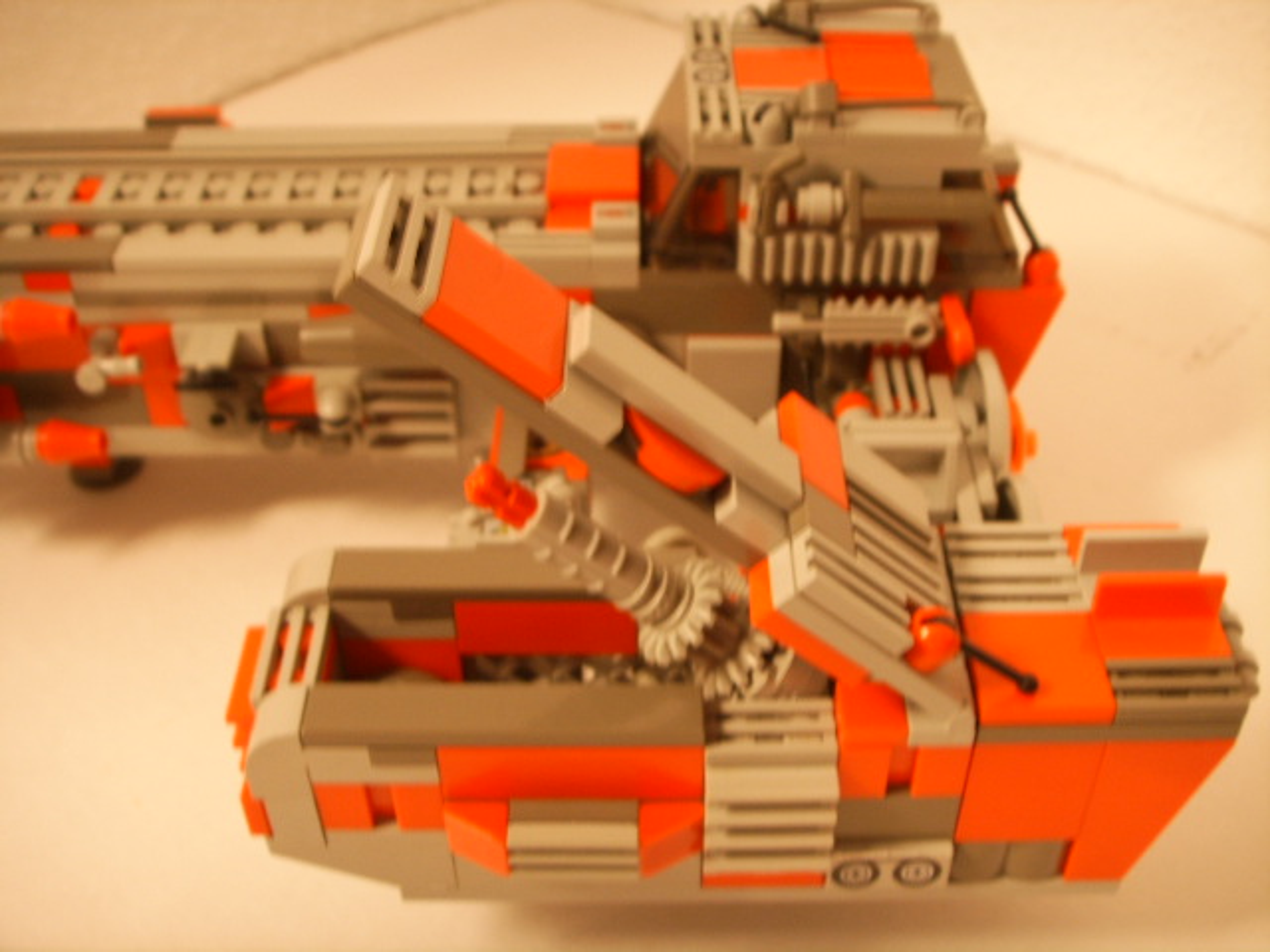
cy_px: 476
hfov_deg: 47.9
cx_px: 635
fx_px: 1431
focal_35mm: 39
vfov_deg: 36.8
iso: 63
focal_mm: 6.6
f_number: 3.5
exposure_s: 1/2
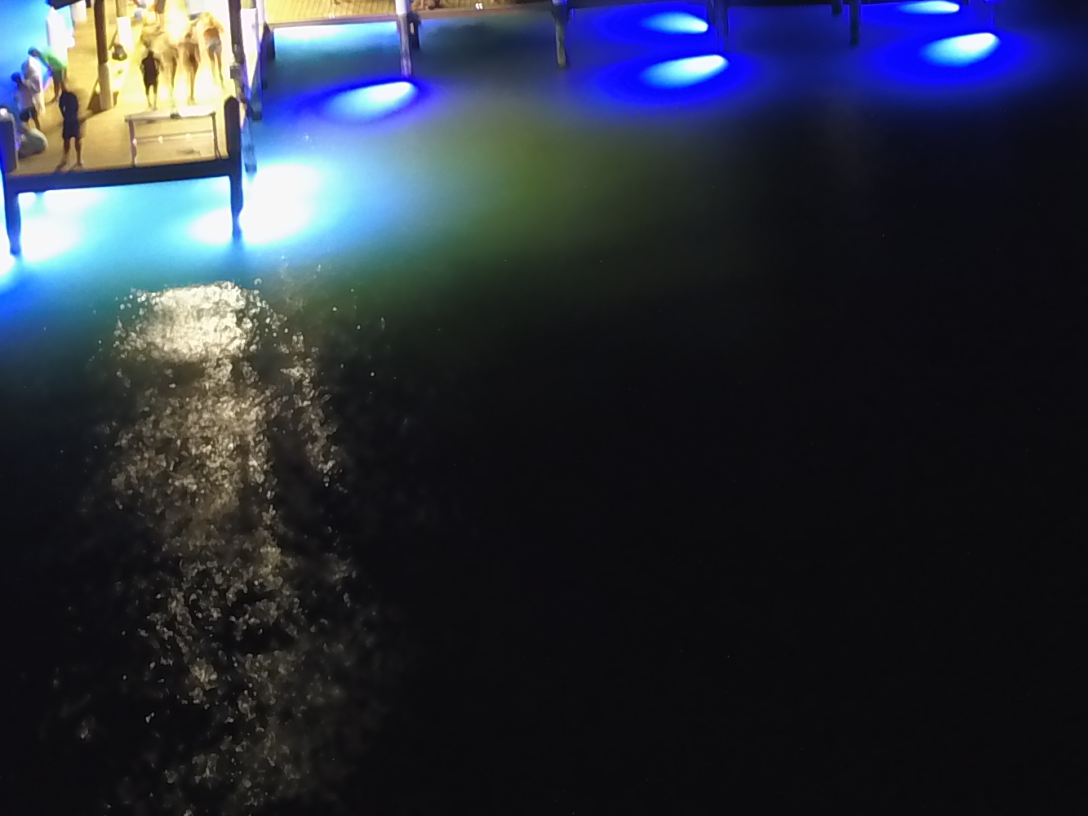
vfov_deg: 17.6
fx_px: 2452
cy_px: -272
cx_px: 1231
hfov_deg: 23.3
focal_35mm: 78
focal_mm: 4.73
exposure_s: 2
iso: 200
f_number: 2.2
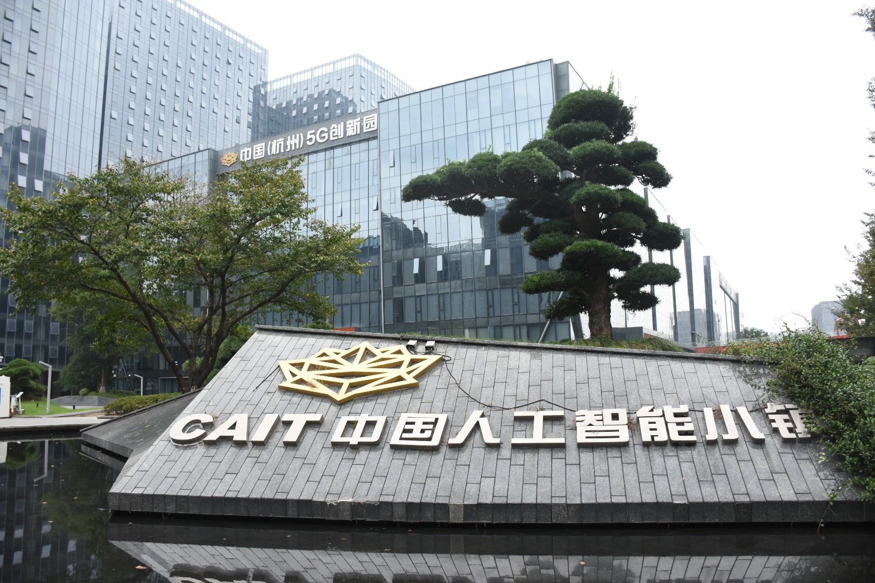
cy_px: 292
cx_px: 438
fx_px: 656
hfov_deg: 67.4
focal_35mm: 27
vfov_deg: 47.9
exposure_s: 1/500
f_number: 3.5
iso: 500
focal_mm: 18
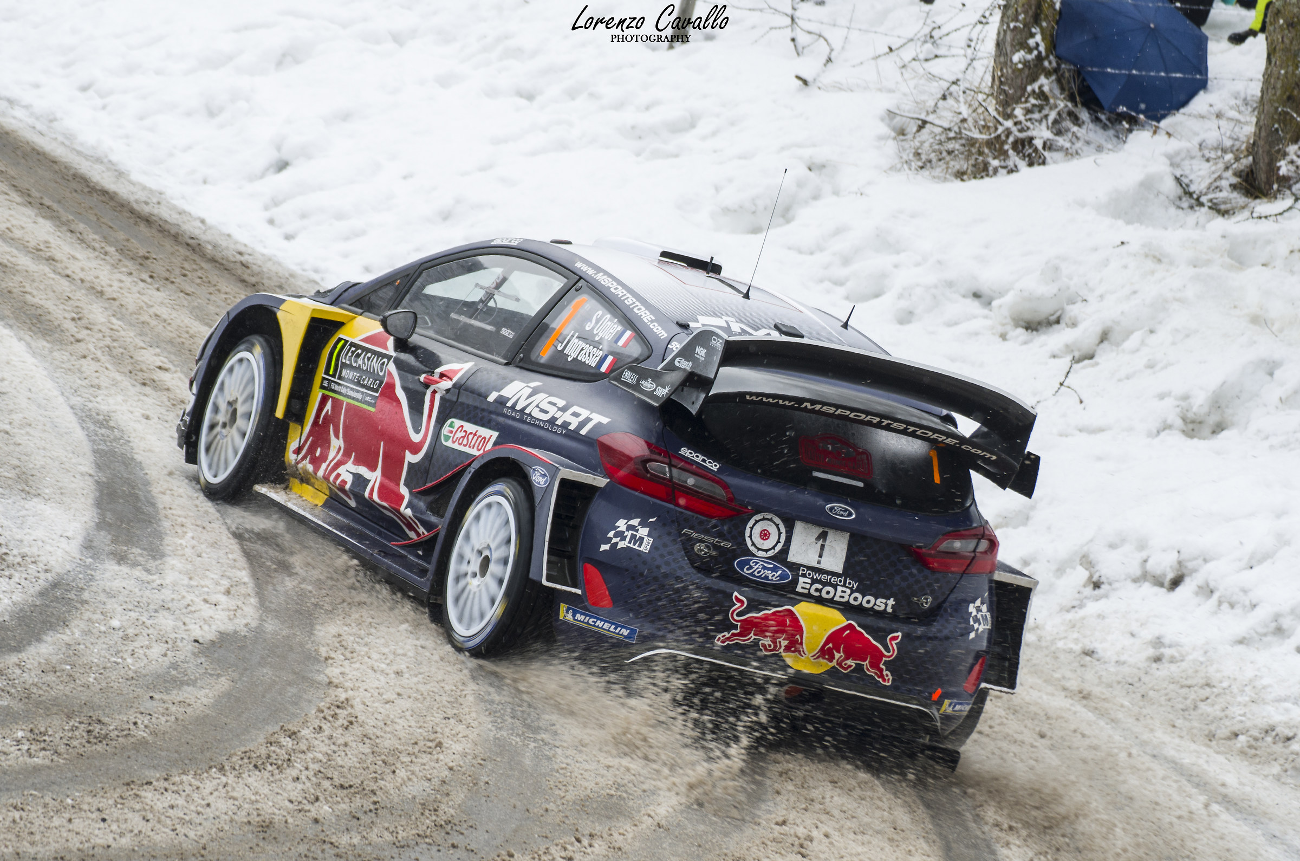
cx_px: 650
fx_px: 8648
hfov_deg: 8.6
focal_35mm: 240
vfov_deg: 5.7
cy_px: 430
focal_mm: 160
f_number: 5.6
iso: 250
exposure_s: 1/250
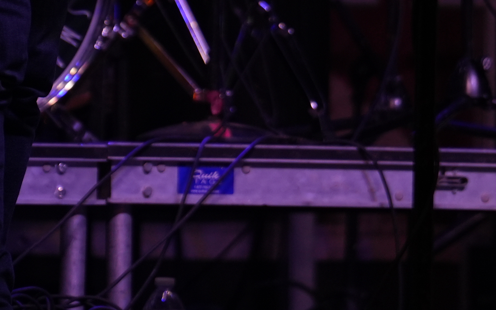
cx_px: 237
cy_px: -209
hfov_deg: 2.6
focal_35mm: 812
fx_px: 10975
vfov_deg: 1.6
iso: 800
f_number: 2.8
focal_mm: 200
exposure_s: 1/640
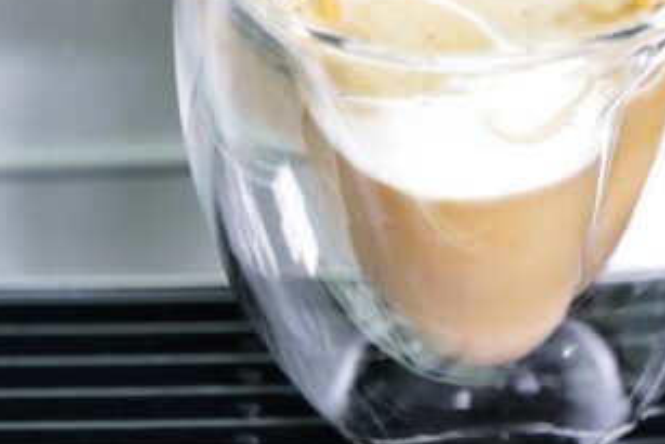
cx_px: 682
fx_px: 5433
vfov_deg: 4.7
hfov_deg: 7.0
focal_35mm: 294
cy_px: 87
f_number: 4
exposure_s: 1/80
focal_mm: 88
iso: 800
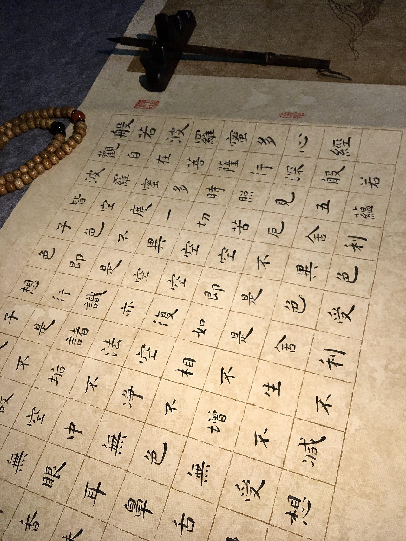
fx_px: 454
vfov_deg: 61.7
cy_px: 270
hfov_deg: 48.2
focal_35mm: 29
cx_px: 203
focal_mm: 4.15
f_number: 2.2
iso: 50
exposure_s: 1/33
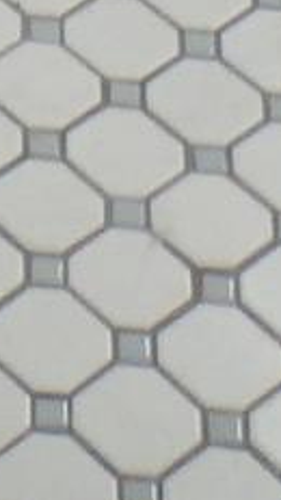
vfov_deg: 7.7
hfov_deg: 4.9
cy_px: -1026
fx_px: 3191
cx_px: -380
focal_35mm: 241
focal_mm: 4.5
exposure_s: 1/30
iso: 200
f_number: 3
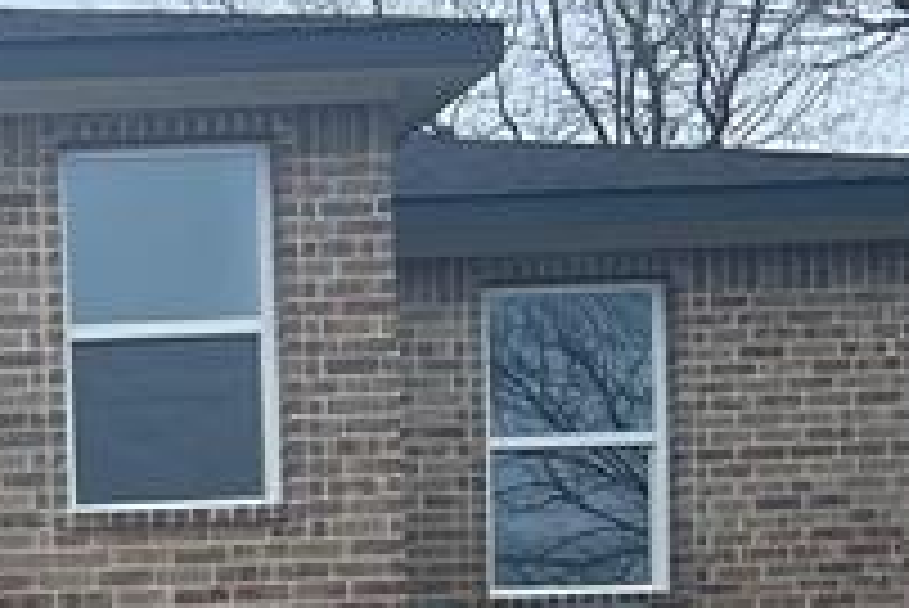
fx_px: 3462
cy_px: 1230
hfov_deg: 12.8
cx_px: -968
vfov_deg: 9.4
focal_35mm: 137
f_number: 1.5
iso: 50
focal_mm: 5.7
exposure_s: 1/121
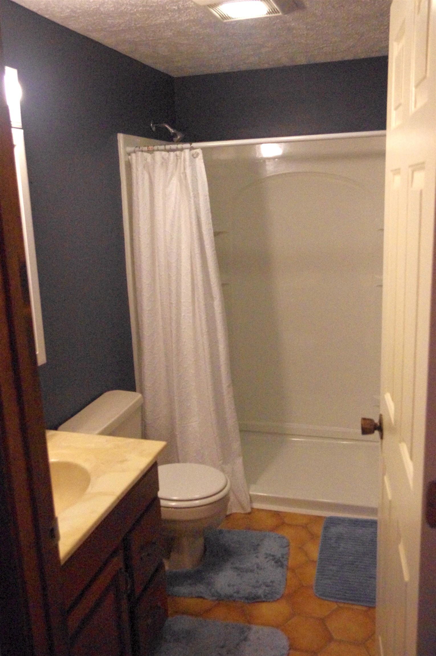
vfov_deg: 60.3
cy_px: 328
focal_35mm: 31
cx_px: 218
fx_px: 565
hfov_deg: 42.2
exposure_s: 1/400
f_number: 5
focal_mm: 21.25
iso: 6400
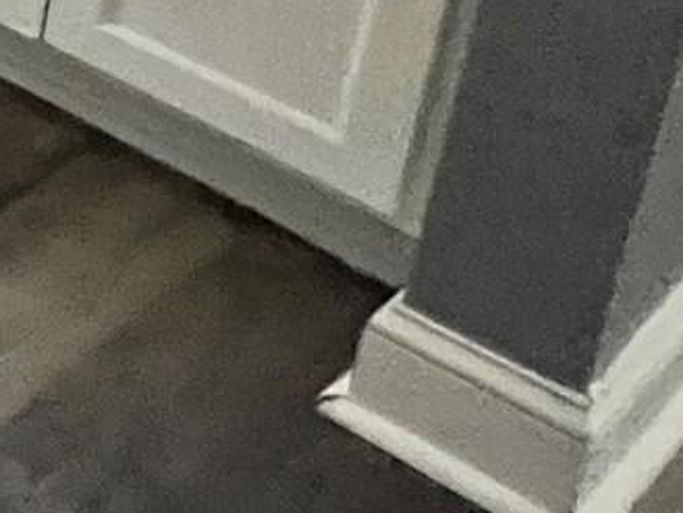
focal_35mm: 81
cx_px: -1165
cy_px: -586
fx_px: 1599
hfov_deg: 13.1
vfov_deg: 14.4
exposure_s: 1/40
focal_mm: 1.57
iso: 640
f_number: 1.8
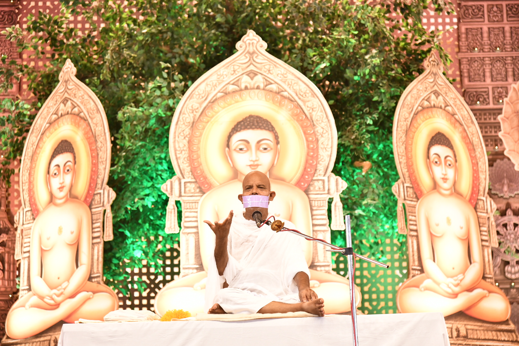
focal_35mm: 98
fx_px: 1413
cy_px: 173
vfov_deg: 14.0
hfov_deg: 20.8
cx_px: 260
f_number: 4.5
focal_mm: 98
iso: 2500
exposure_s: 1/250
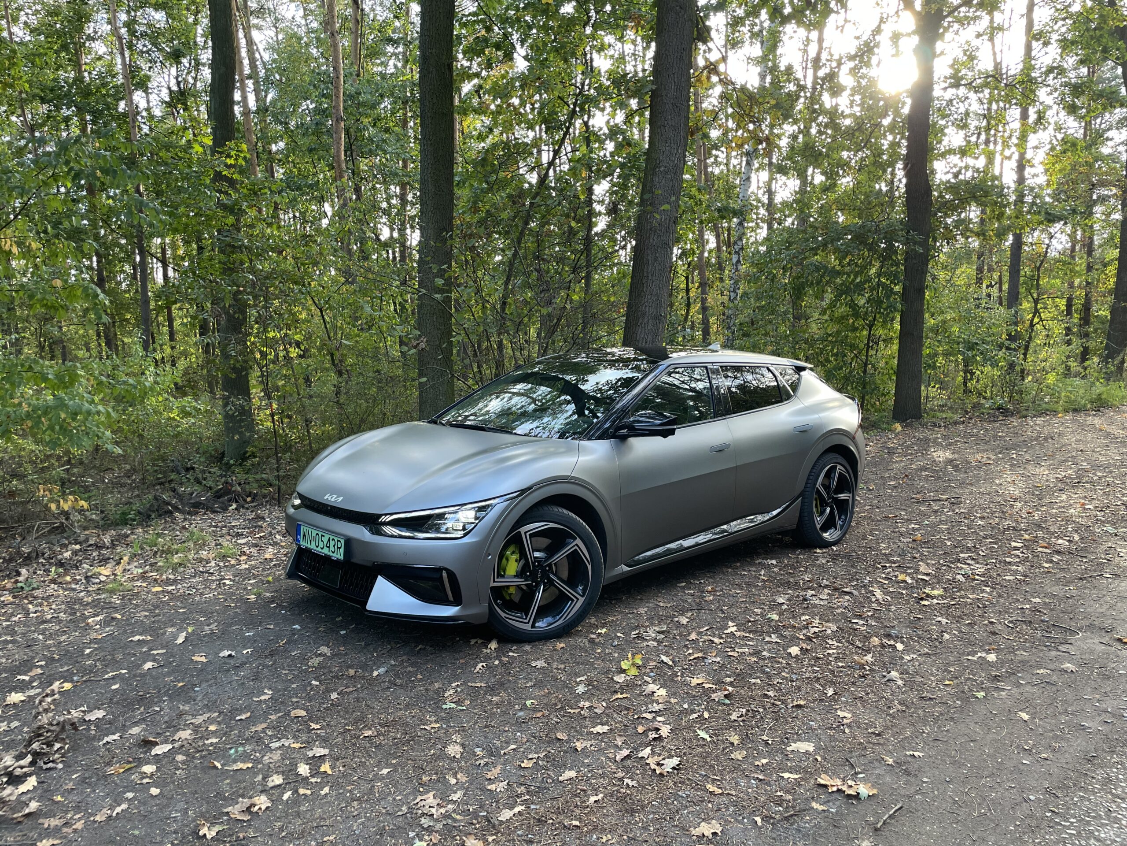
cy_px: 423
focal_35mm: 26
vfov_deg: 53.1
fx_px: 846
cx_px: 564
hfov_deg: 67.3
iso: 100
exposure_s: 1/121
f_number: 1.6
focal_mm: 4.2
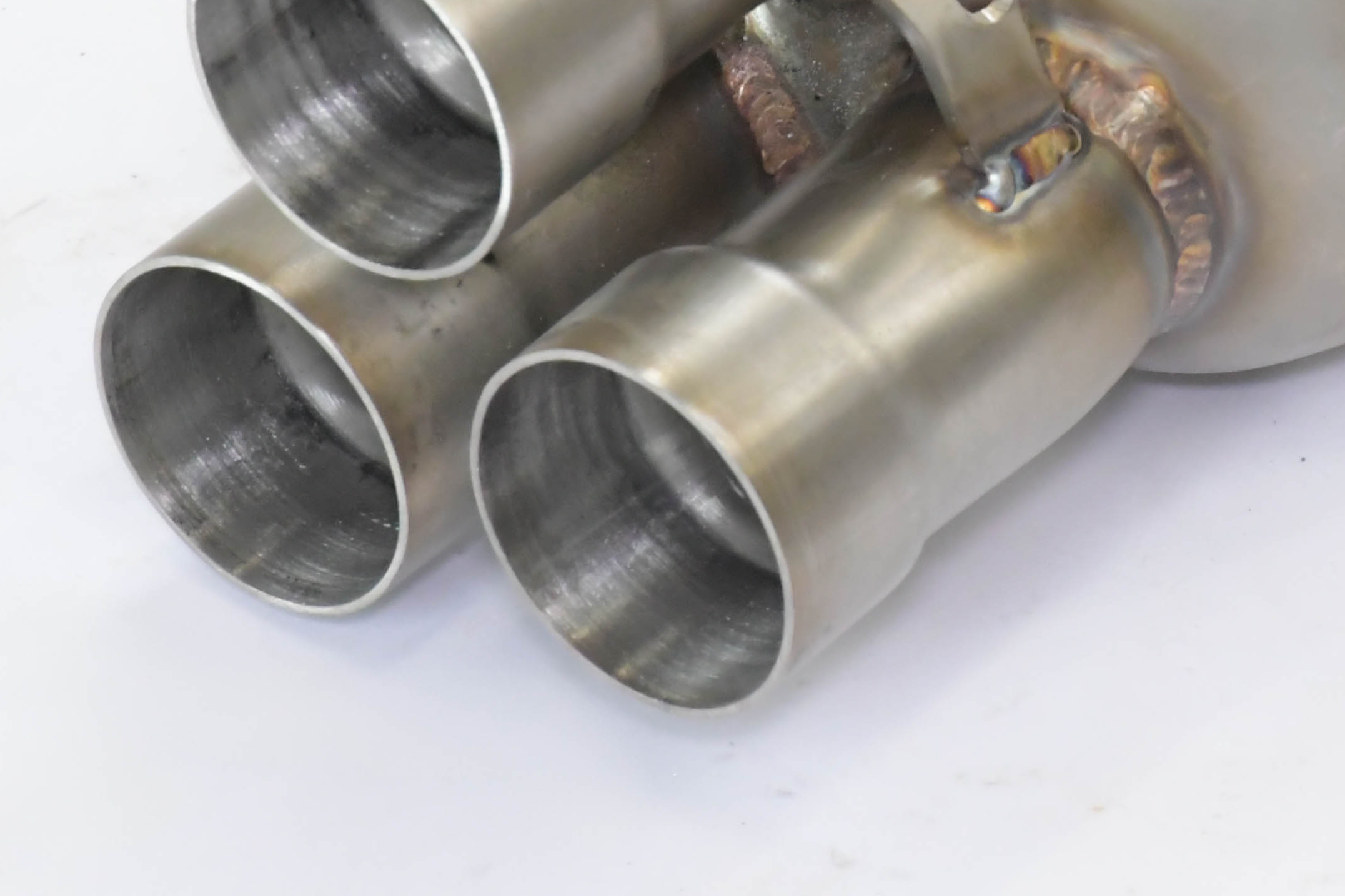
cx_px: 1302
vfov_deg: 3.4
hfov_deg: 5.1
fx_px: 15166
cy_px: -198
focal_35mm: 406
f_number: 13
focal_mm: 105
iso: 4000
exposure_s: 1/100
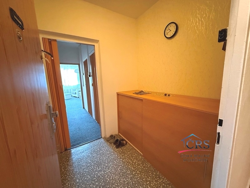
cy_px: 94
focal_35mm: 14
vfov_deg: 85.7
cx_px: 125
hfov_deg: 102.1
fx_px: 101
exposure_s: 1/50
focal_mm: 2.22
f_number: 2.2
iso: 1000
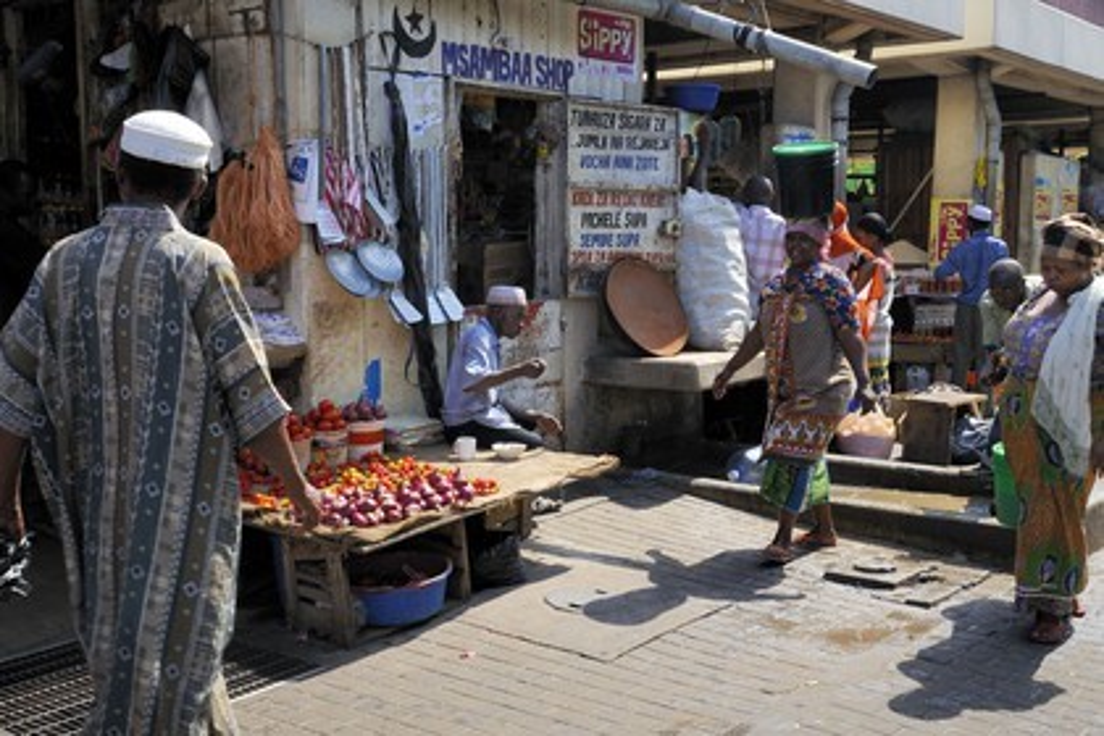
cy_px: 368
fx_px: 1104
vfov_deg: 36.9
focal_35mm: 36
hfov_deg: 53.1
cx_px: 552
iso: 400
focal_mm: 36
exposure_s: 1/160
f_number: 14
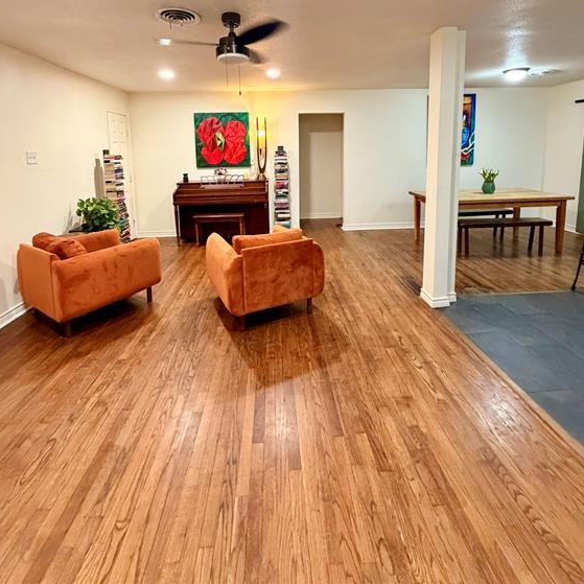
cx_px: 289
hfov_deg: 84.0
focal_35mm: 17
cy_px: 184
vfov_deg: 80.5
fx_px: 324
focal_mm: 2.22
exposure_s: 1/60
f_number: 2.2
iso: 640
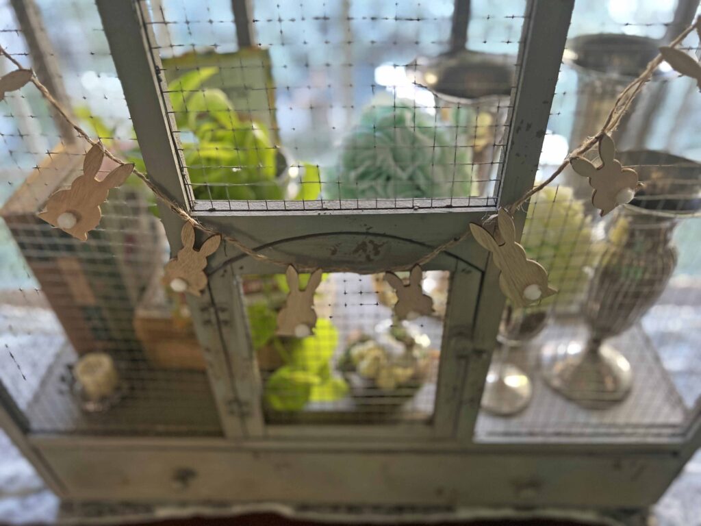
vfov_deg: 53.1
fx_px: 527
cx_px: 350
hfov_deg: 67.3
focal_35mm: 26
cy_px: 263
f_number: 1.5
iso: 250
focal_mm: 5.7
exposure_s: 1/60
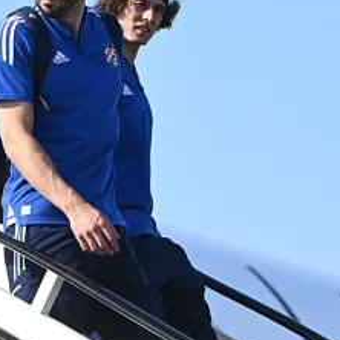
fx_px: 3300
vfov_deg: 5.9
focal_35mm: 297
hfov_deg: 5.9
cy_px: 174
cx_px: -3
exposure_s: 1/3200
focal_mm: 102
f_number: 4
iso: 400
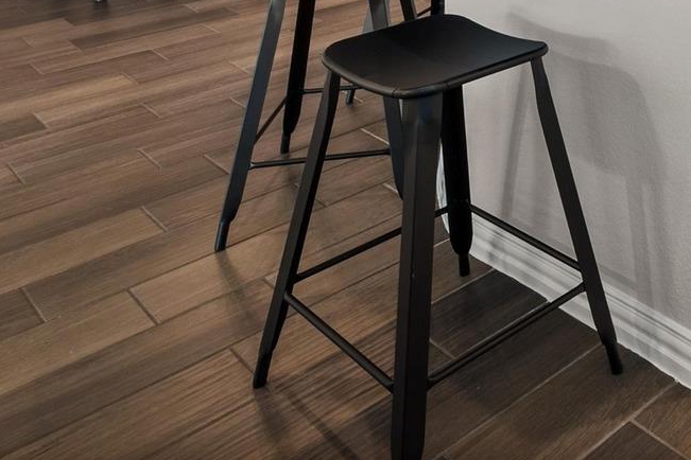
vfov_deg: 23.5
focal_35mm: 44
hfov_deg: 36.6
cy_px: -255
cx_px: 782
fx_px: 844
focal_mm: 14
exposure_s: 1.6
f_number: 8
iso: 250
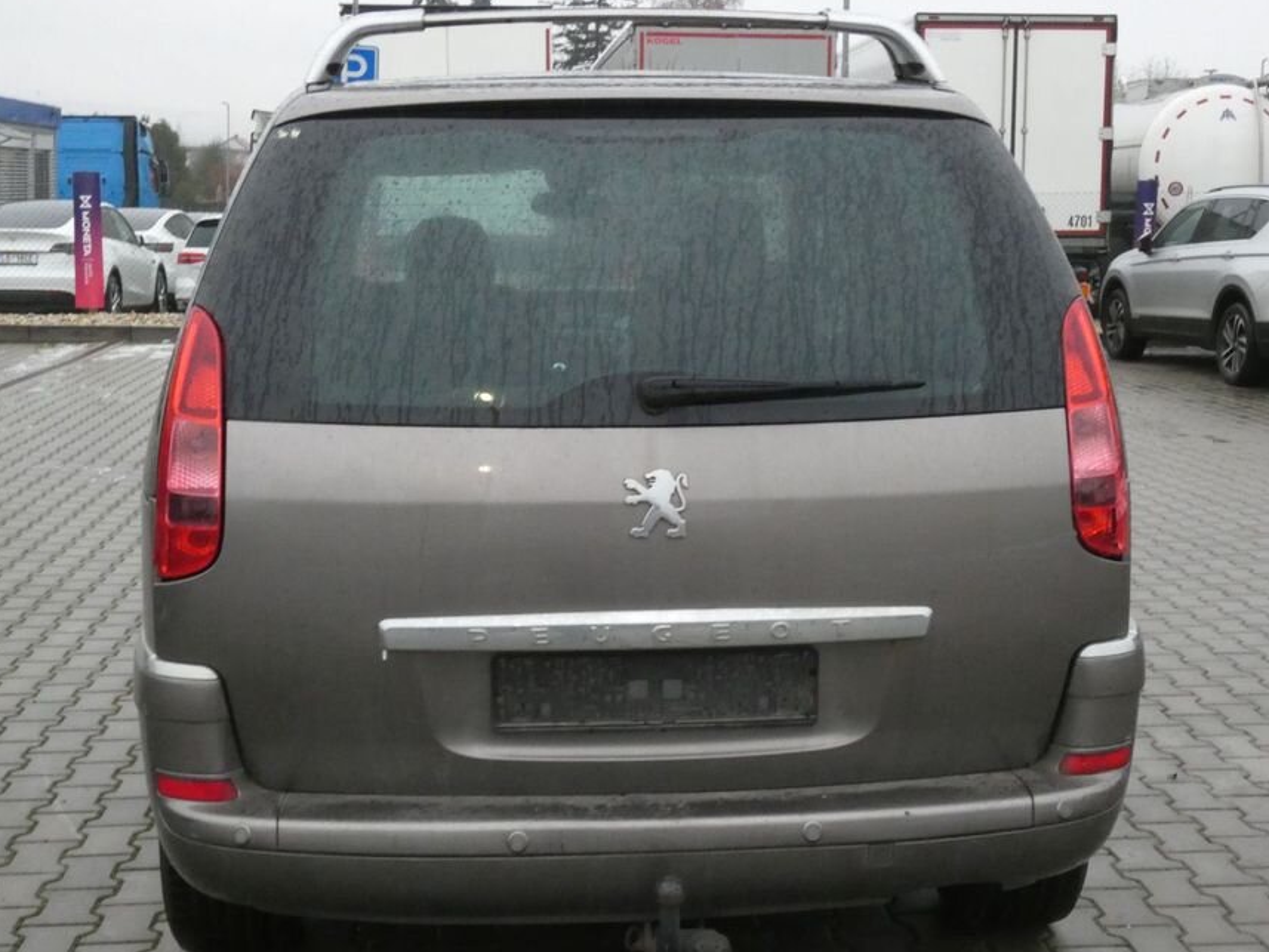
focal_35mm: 49
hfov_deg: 38.9
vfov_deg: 29.7
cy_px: 502
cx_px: 656
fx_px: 1797
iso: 800
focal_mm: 7.3
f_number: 5.6
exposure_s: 1/80
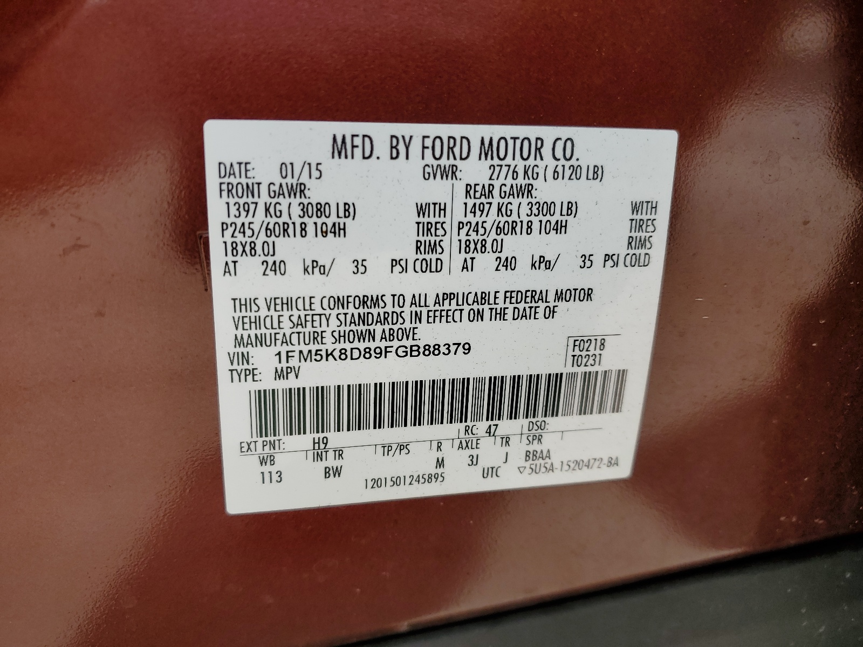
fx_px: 648
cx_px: 432
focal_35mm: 26
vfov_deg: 53.1
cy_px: 324
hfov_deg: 67.3
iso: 50
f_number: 1.5
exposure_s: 1/1000
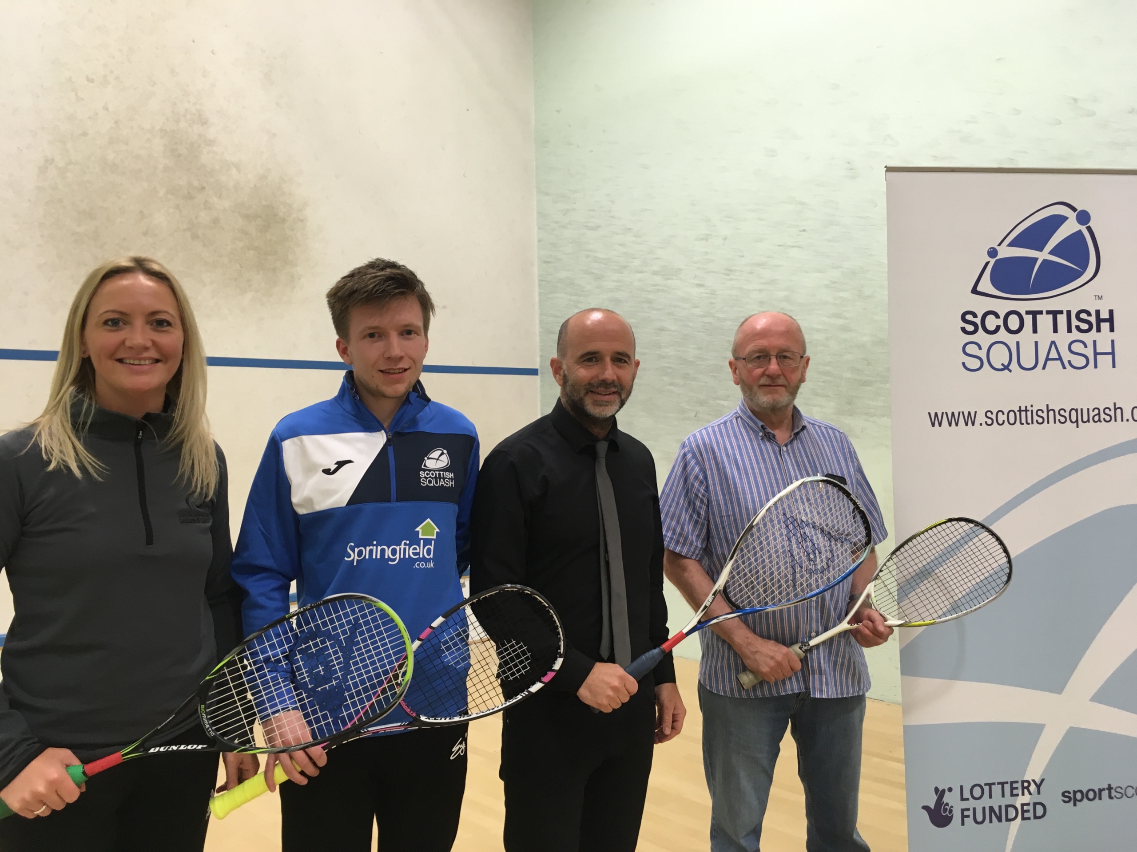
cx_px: 568
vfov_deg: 48.2
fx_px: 953
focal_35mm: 29
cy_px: 426
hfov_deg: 61.7
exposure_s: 1/33
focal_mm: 4.15
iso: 64
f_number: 2.2
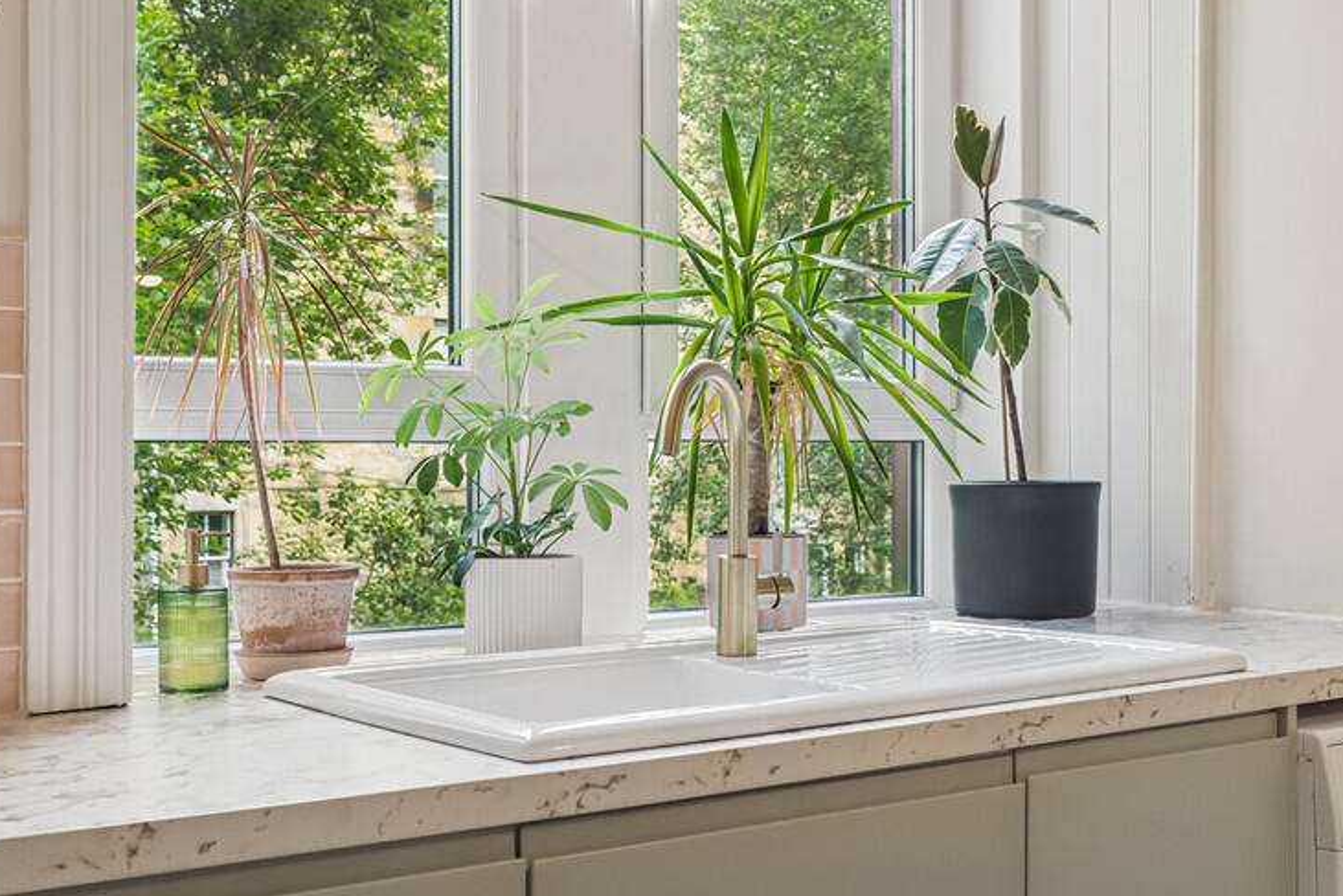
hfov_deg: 40.3
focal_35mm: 49
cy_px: 436
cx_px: 650
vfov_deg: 27.5
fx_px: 1829
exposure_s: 1/100
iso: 1600
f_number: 7.1
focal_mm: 35
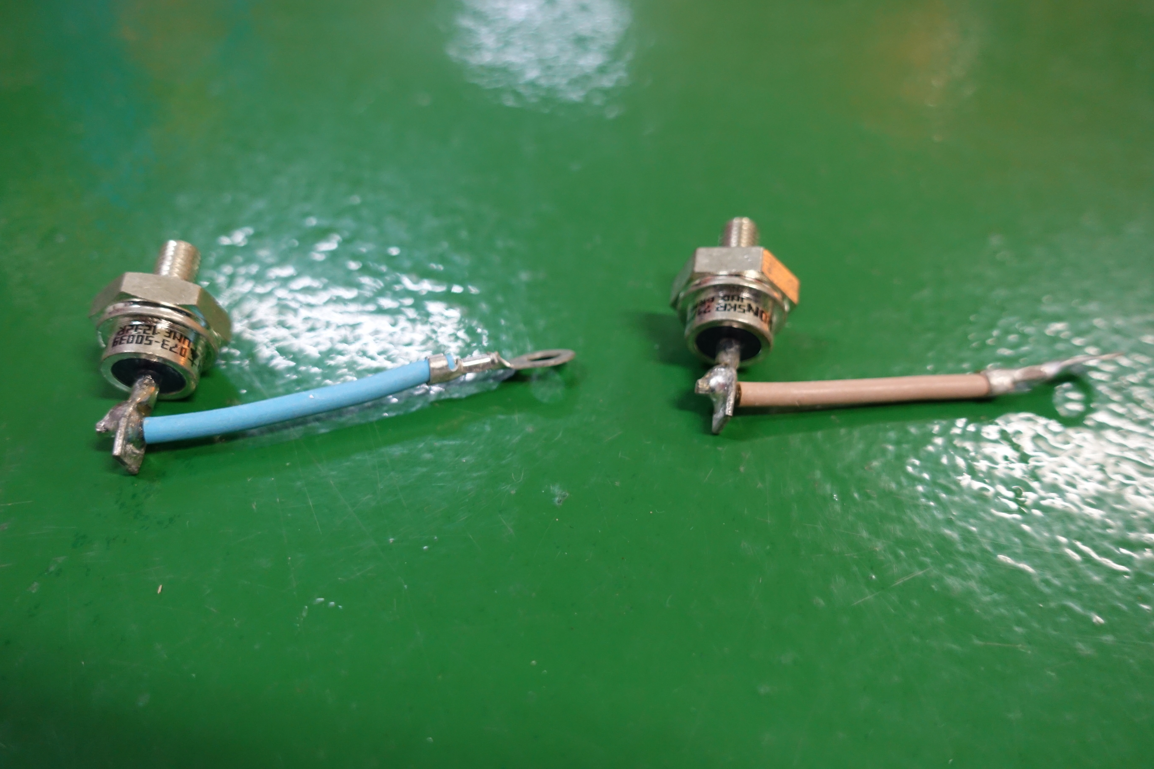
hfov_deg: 58.7
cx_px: 577
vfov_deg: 41.1
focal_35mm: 32
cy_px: 384
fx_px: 1026
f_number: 2.8
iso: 800
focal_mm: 11.69
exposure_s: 1/25
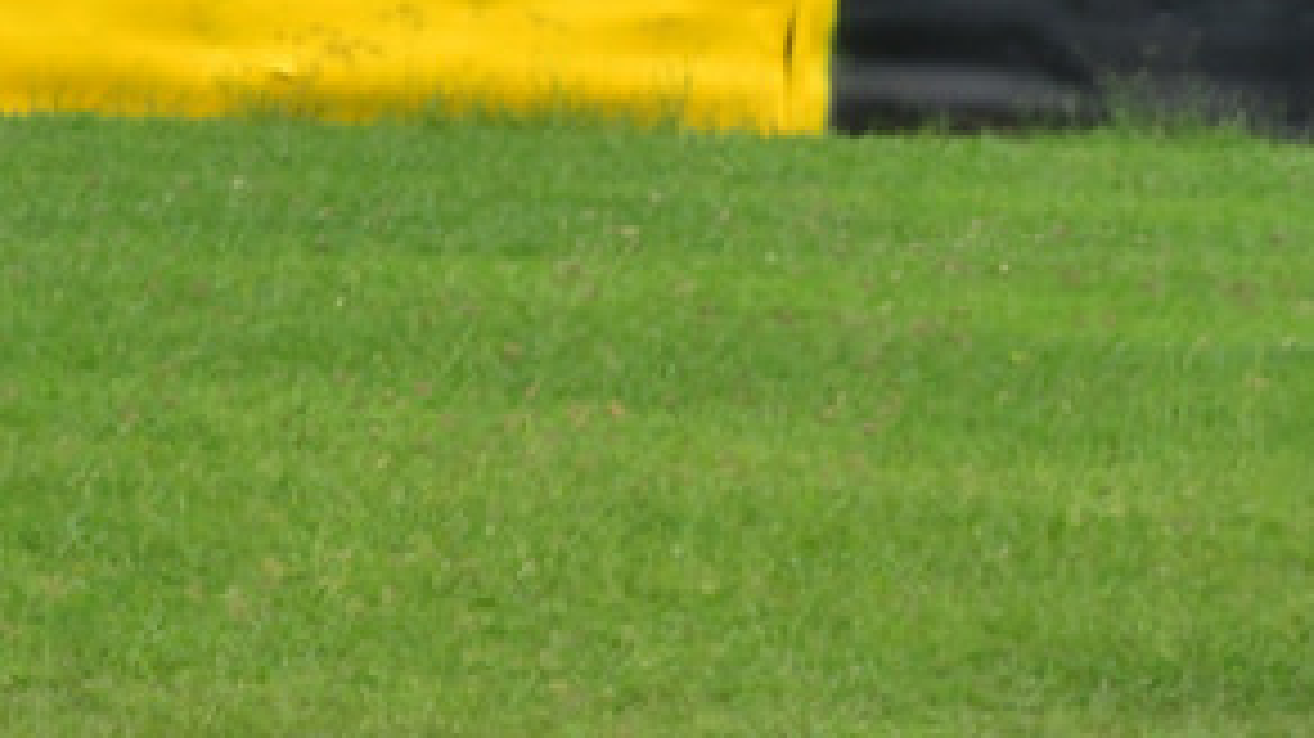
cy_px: 860
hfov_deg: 2.1
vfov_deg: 1.2
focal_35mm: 1032
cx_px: 1620
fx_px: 35944
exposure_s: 1/640
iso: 640
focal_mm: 240
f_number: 11
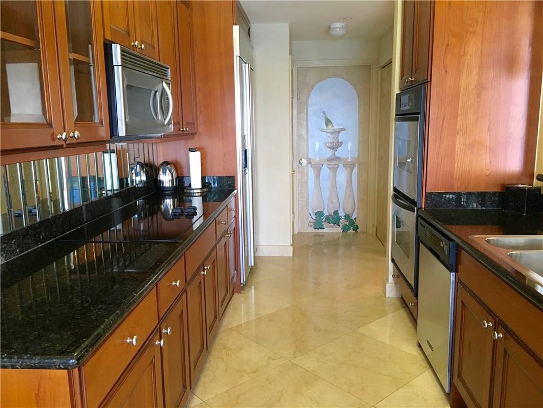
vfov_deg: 48.2
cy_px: 204
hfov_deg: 61.7
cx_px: 272
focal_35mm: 29
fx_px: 455
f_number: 2.2
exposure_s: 1/30
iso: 125
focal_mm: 4.15
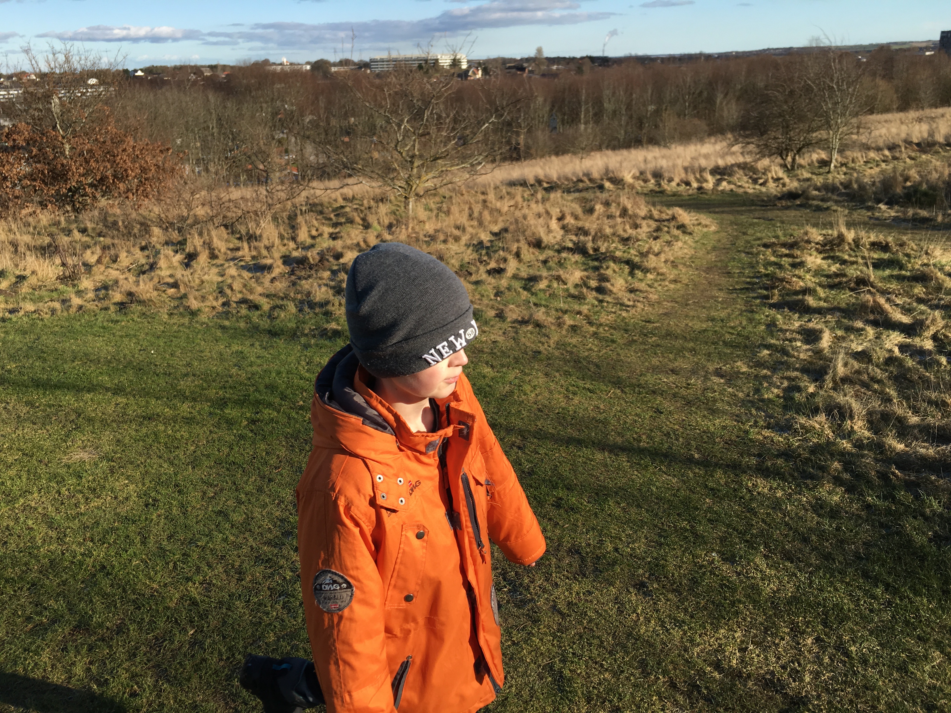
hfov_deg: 61.7
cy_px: 356
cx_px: 476
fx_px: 797
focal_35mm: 29
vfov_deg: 48.2
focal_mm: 4.15
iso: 25
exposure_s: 1/1148
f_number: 2.2
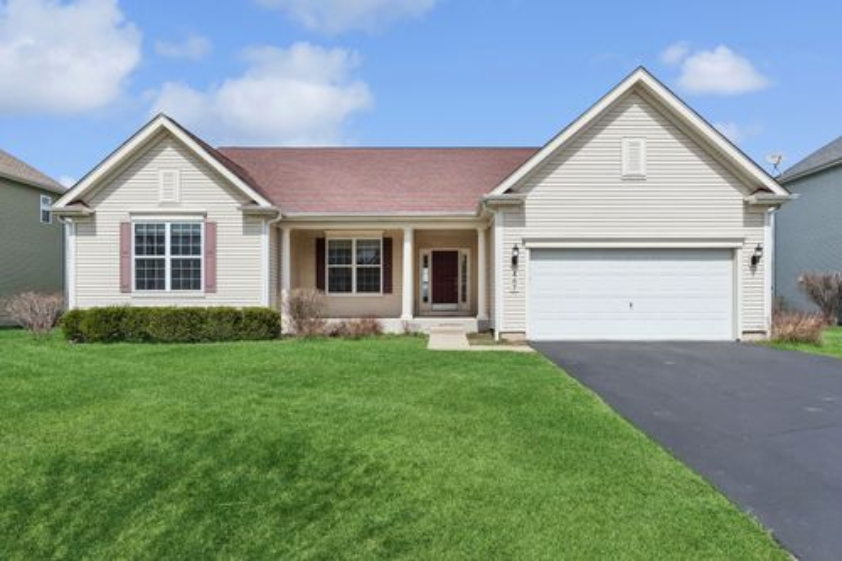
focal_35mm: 20
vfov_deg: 63.2
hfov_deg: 85.4
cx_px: 421
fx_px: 456
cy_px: 280
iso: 400
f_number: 8
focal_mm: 13
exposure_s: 1/1600
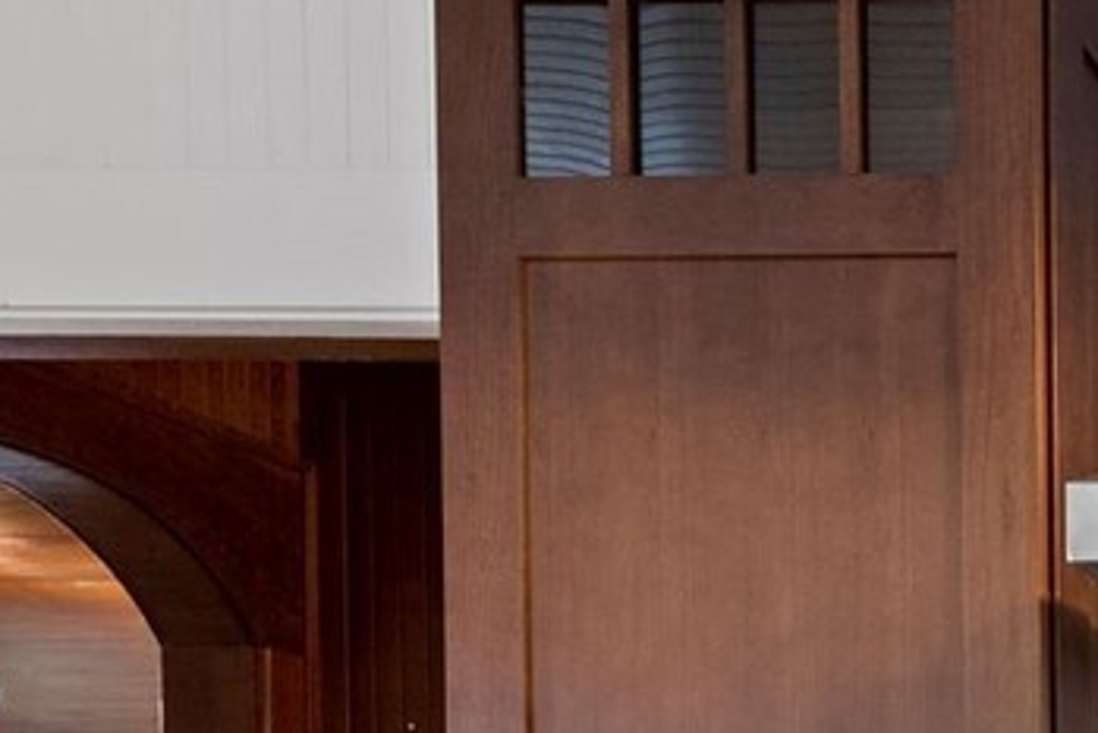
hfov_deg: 22.0
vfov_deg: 17.8
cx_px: 1833
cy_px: 1112
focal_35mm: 68
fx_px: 2075
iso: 1000
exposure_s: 1/25
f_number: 5
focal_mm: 14
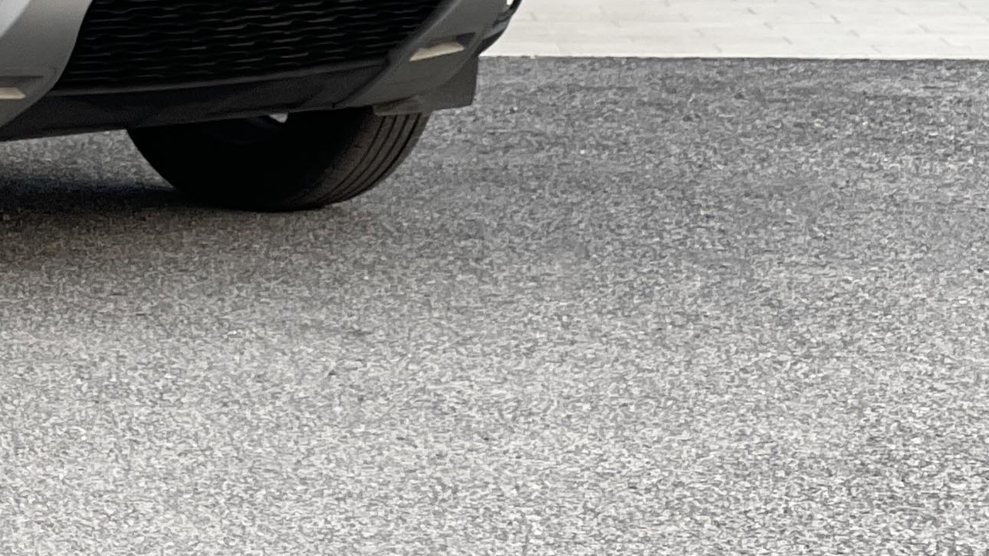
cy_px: -61
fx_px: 5743
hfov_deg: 9.6
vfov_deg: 5.5
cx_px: -396
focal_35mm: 219
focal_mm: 7.5
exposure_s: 1/121
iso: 50
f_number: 2.2
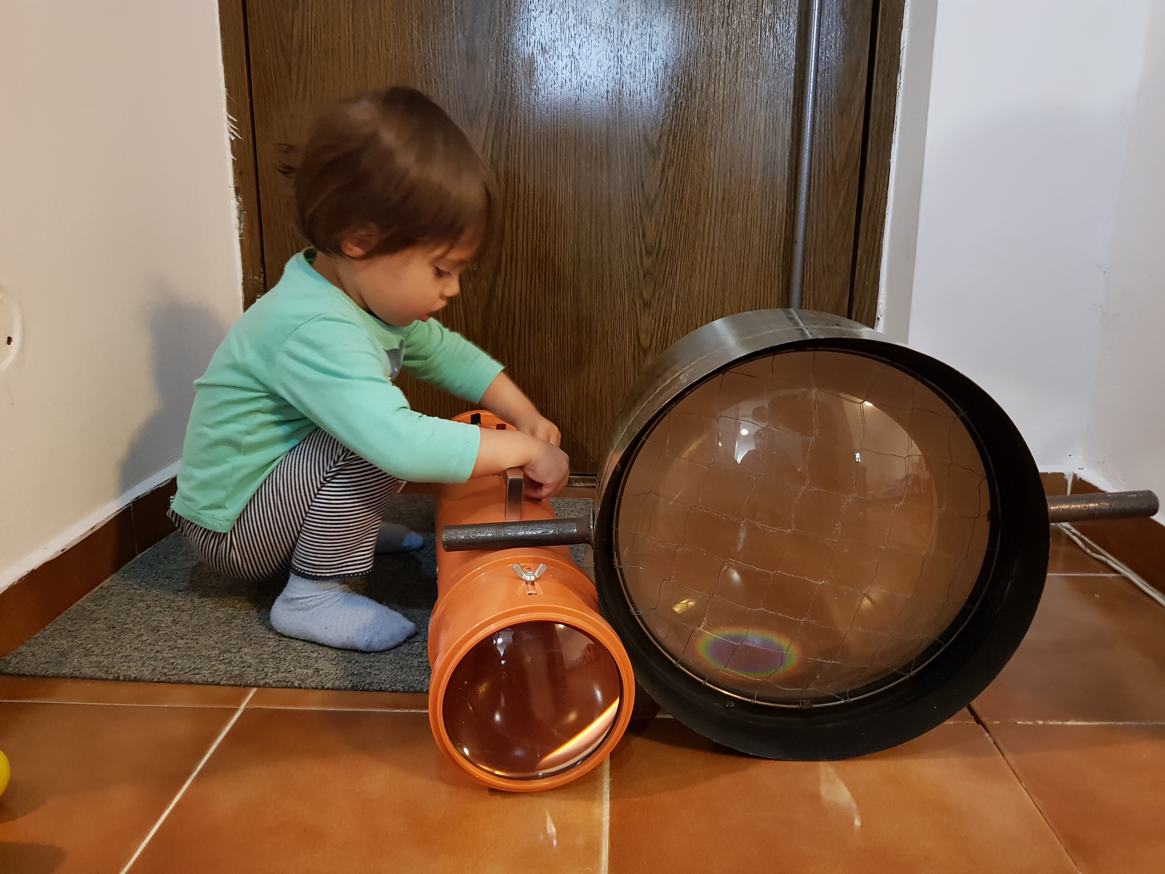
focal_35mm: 26
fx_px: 875
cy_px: 437
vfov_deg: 53.1
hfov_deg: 67.3
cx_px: 582
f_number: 1.7
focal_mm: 4.3
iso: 400
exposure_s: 1/10
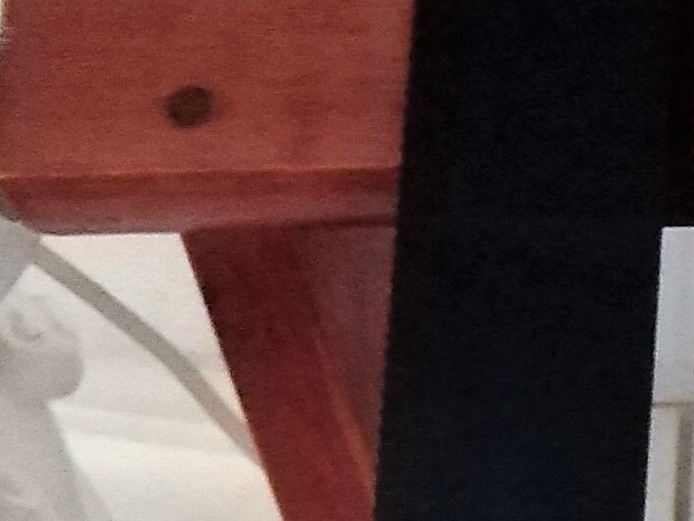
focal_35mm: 145
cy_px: 996
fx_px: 2907
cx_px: 1742
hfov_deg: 11.1
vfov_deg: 9.6
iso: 1552
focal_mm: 3.6
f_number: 1.8
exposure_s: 1/15
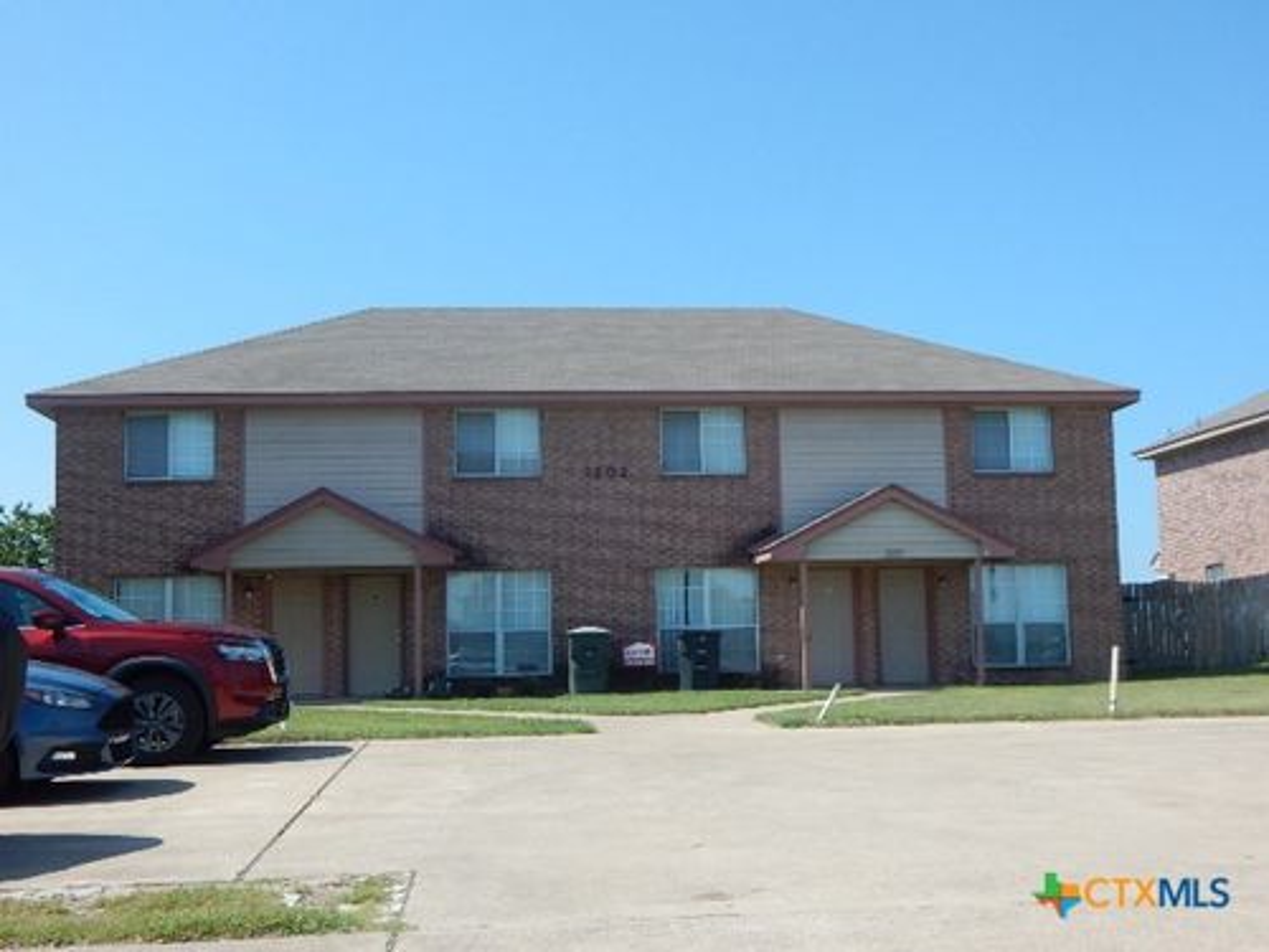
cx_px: 634
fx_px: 1576
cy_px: 476
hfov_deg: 43.9
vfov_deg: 33.6
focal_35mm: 43
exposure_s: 1/1000
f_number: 3.6
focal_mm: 7.7
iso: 125
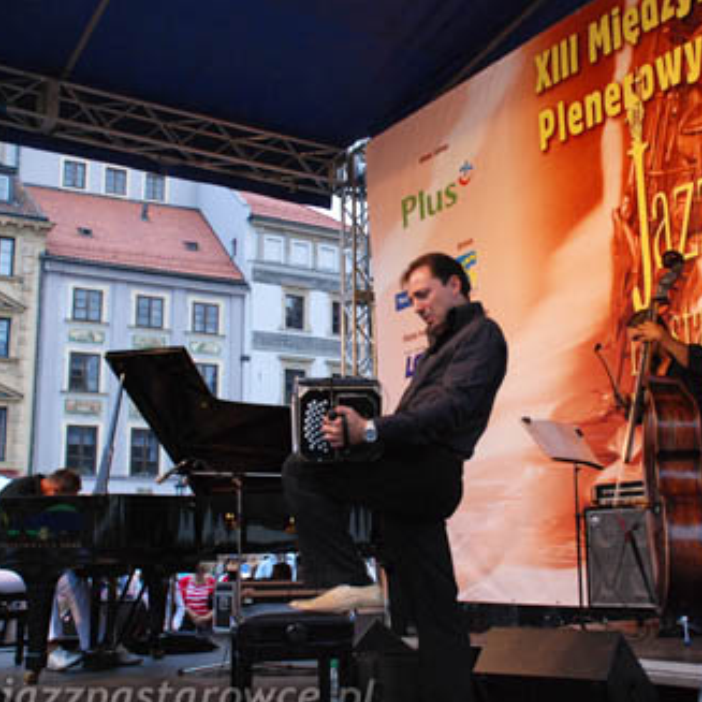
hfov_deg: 39.0
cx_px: 423
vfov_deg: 39.2
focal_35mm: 43
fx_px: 987
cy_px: 359
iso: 800
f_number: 4.5
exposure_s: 1/80
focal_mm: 22
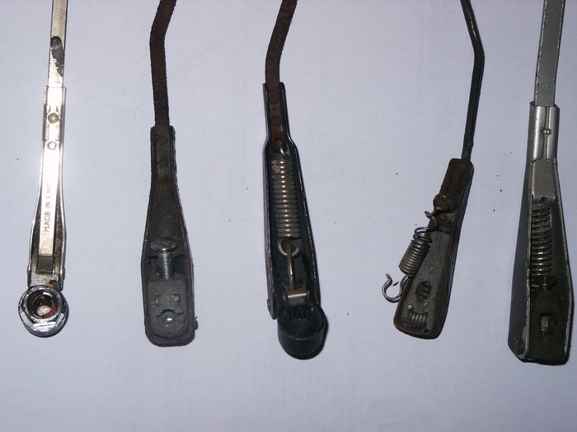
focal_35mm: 78
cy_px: 216
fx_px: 1300
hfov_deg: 25.0
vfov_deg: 18.9
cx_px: 288
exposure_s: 1/60
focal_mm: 15.51
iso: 64
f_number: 8
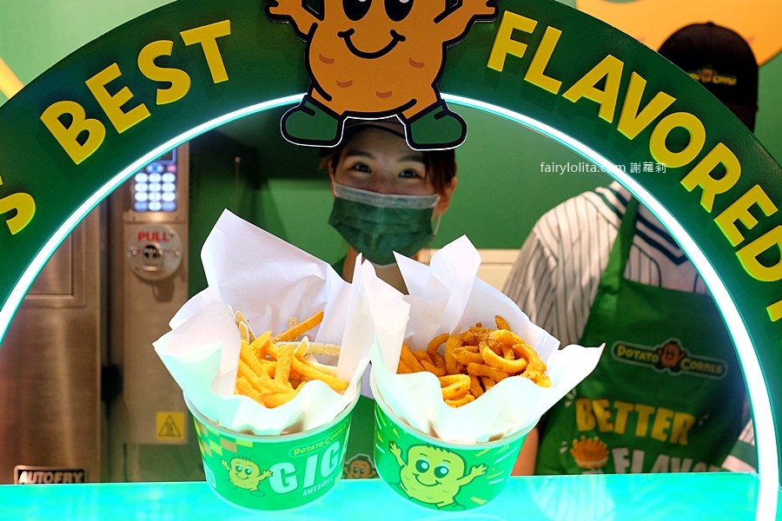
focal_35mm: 35
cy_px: 260
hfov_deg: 54.4
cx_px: 391
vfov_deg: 37.9
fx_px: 760
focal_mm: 23
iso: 1000
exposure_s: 1/125
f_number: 3.6
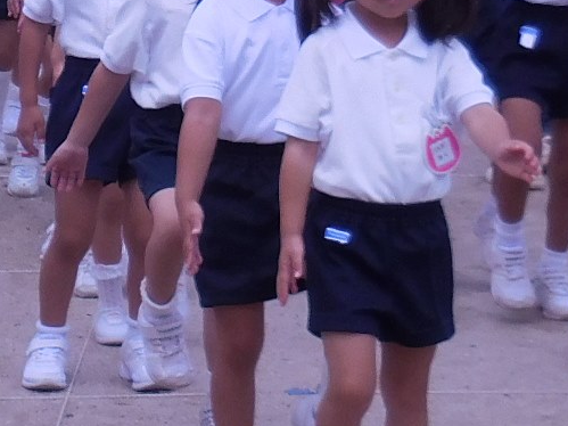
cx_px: -221
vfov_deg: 6.2
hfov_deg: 8.1
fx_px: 3937
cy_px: 1
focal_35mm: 240
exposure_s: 1/800
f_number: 4.3
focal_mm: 9.4
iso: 125
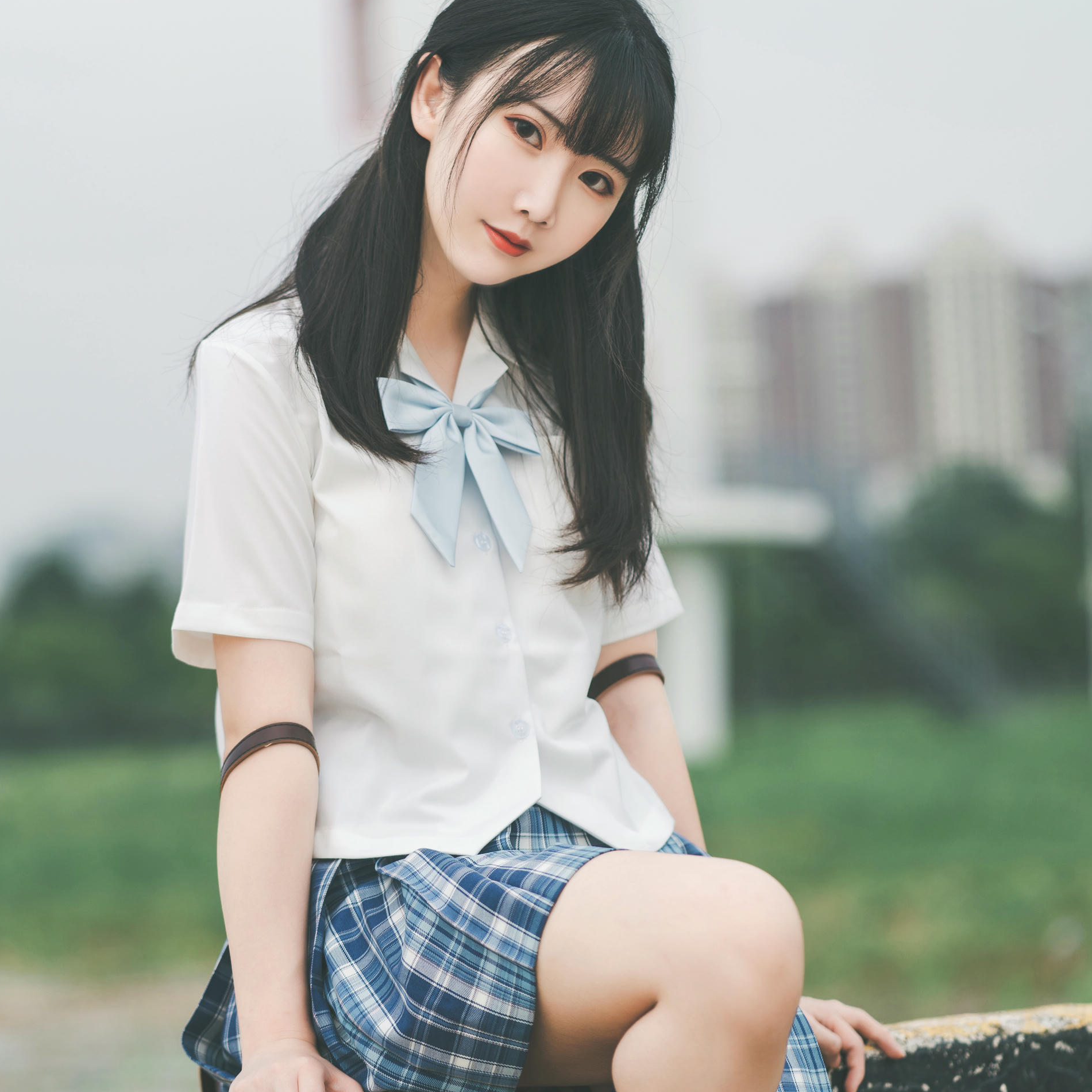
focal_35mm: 114
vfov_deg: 15.3
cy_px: 580
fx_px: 4069
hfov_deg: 15.3
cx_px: 524
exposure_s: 1/640
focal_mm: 85
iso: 125
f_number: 2.5
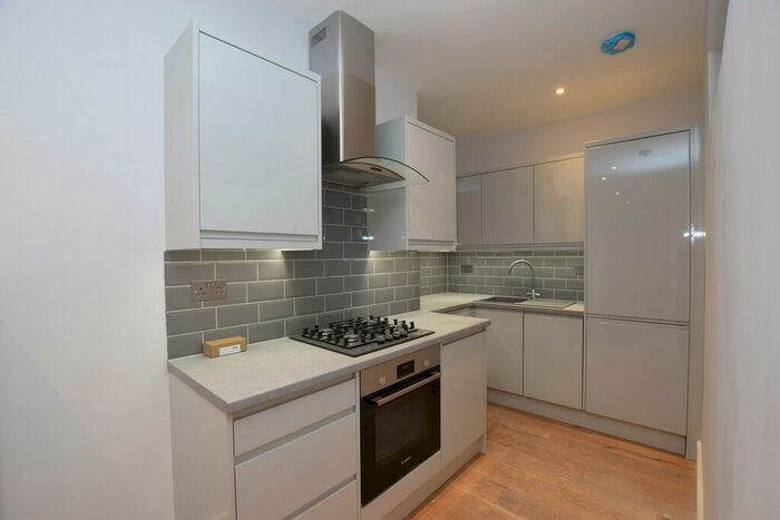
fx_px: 325
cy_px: 260
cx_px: 390
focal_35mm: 15
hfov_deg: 100.4
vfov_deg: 77.4
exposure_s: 1/6
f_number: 5.6
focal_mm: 10
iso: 100
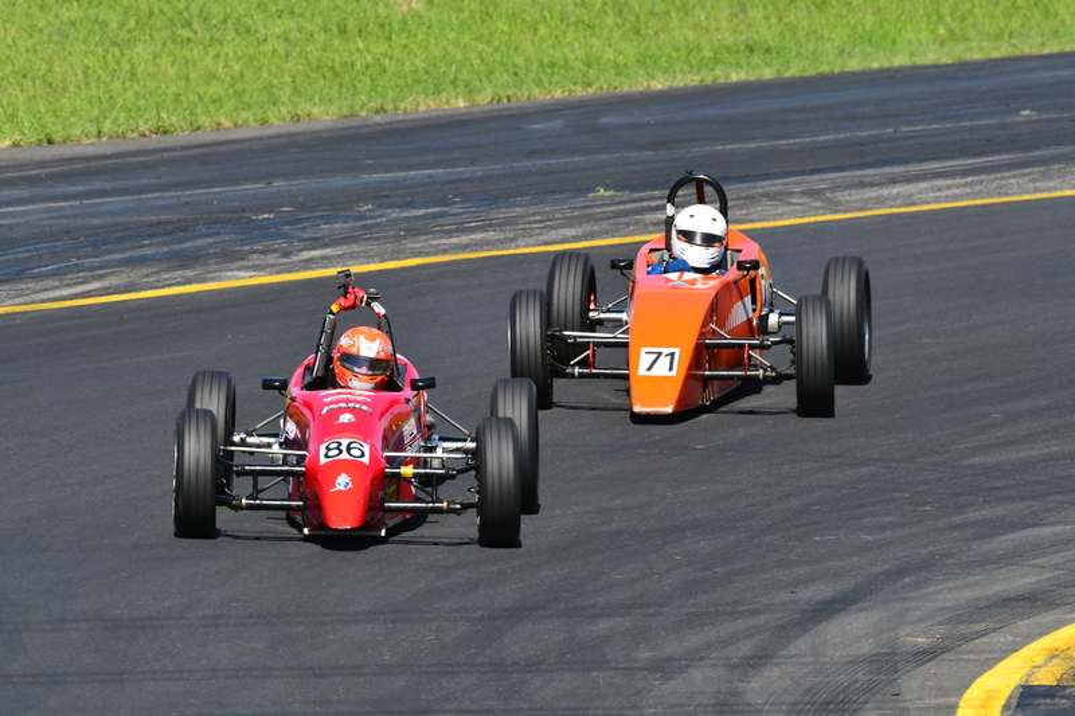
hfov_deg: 2.8
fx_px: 22390
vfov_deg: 1.8
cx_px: 538
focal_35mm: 750
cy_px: 358
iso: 400
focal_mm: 500
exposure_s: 1/640
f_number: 10
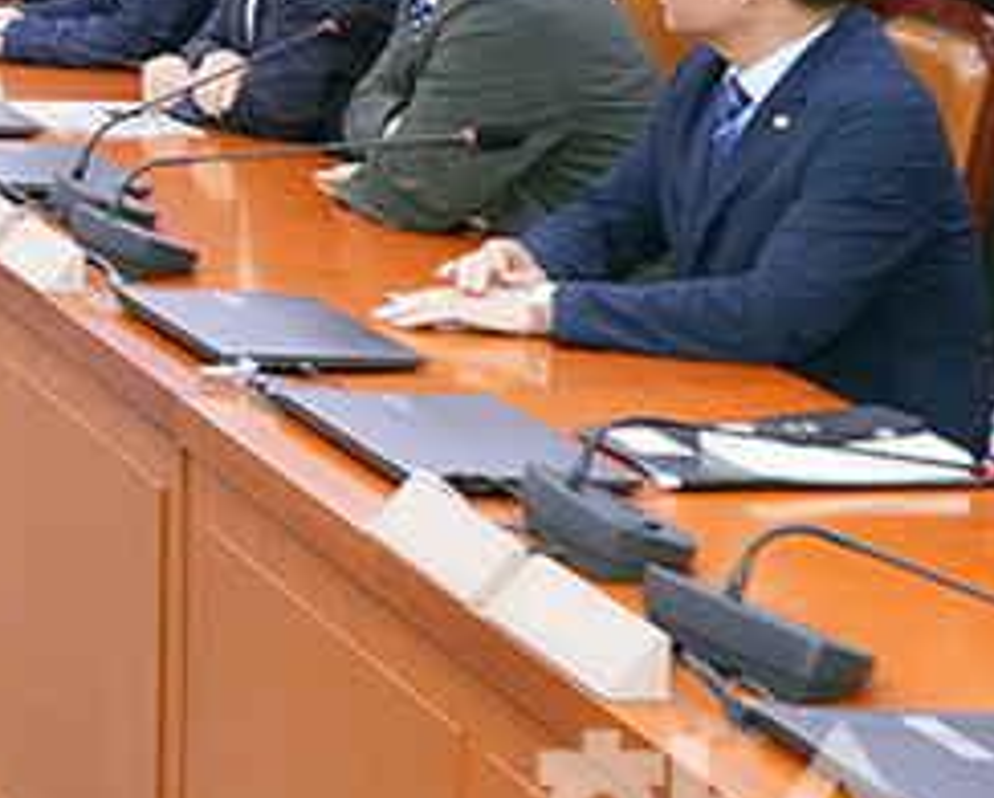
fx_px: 3801
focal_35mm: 129
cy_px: -28
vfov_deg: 11.8
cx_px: -953
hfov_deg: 13.0
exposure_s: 1/160
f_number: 4
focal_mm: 35
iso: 3200
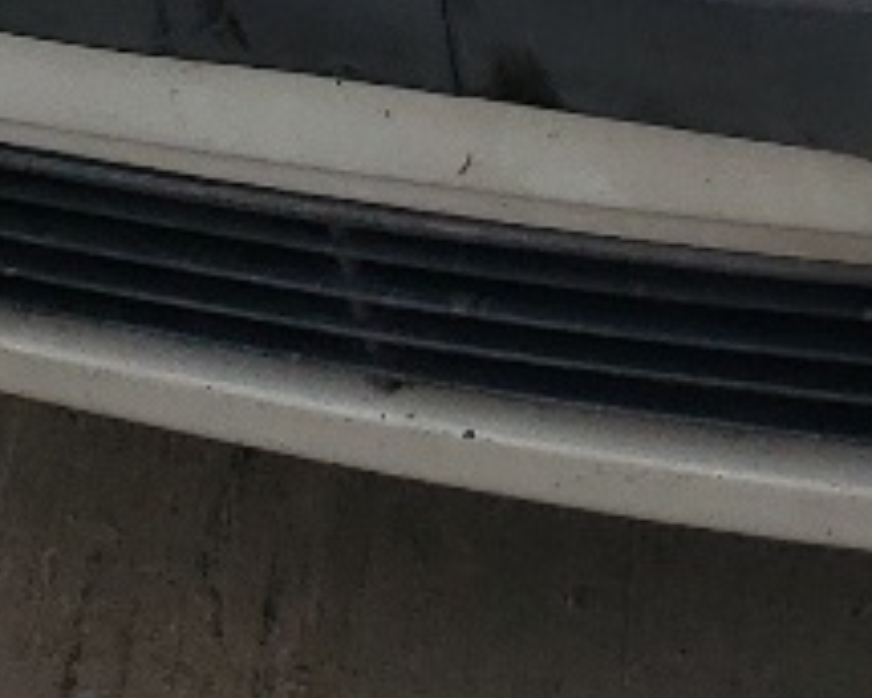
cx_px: 1484
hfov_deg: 9.8
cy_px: -1006
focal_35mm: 189
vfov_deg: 7.6
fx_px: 4878
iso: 50
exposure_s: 1/5000
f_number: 1.5
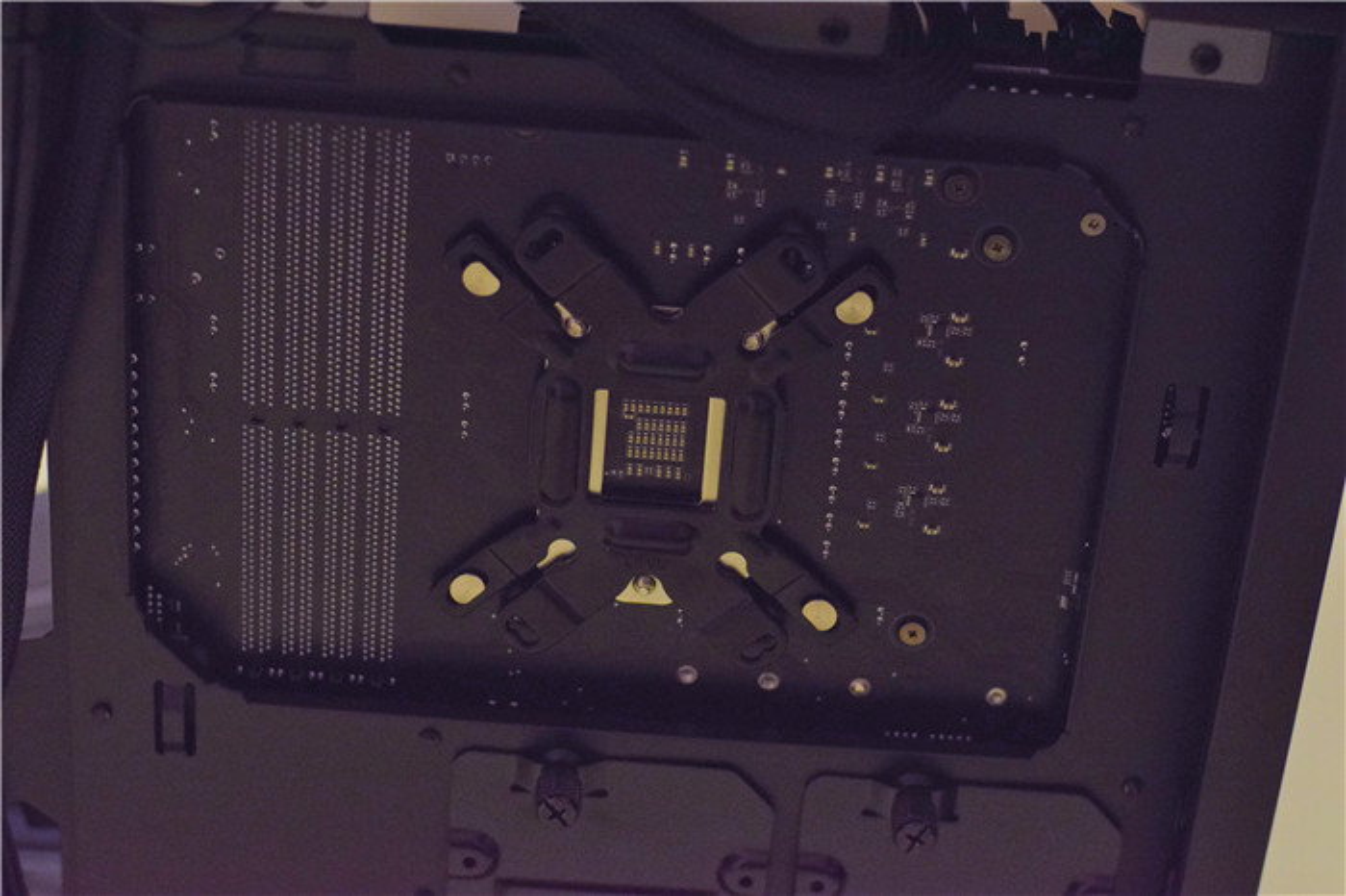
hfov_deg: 27.0
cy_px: 448
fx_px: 2803
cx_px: 673
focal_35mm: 75
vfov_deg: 18.2
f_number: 2.8
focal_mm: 50
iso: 800
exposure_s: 1/60
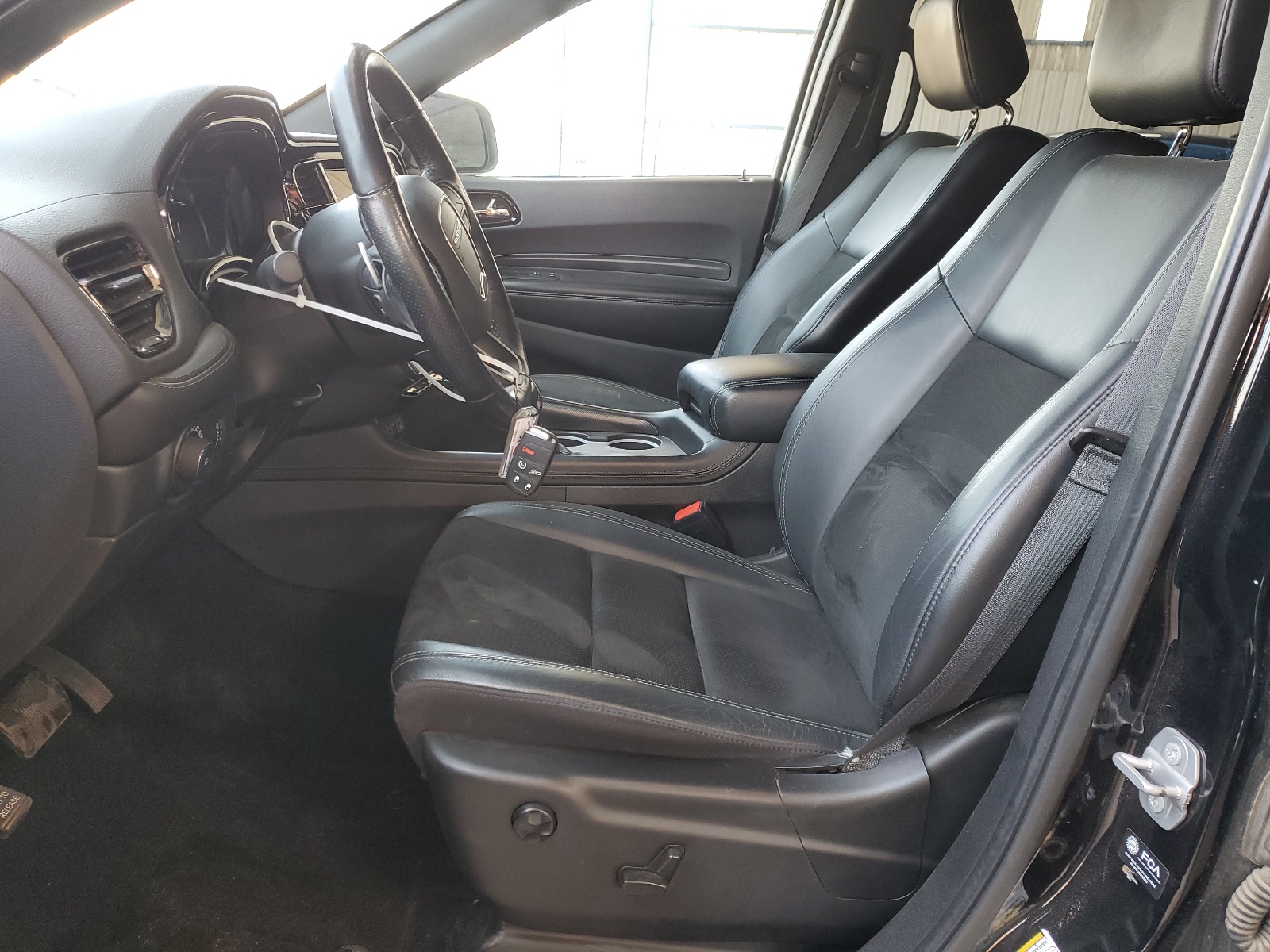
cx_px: 635
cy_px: 476
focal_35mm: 26
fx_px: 954
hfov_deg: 67.3
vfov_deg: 53.1
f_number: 1.5
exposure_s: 1/60.2
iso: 66
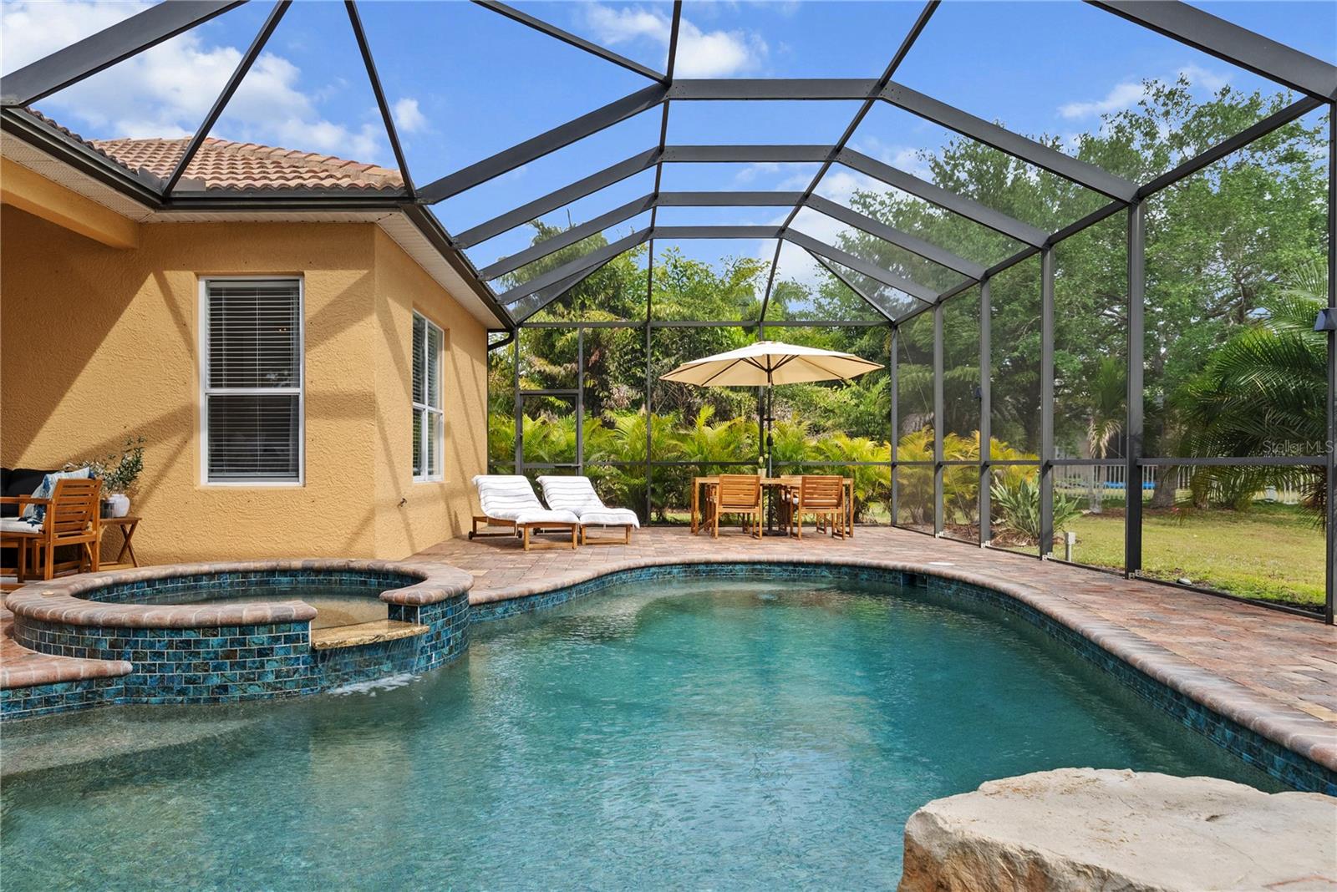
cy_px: 446
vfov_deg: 55.1
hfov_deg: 76.1
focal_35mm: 23
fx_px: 854
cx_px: 668
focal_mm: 23
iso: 320
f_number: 9
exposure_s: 1/160
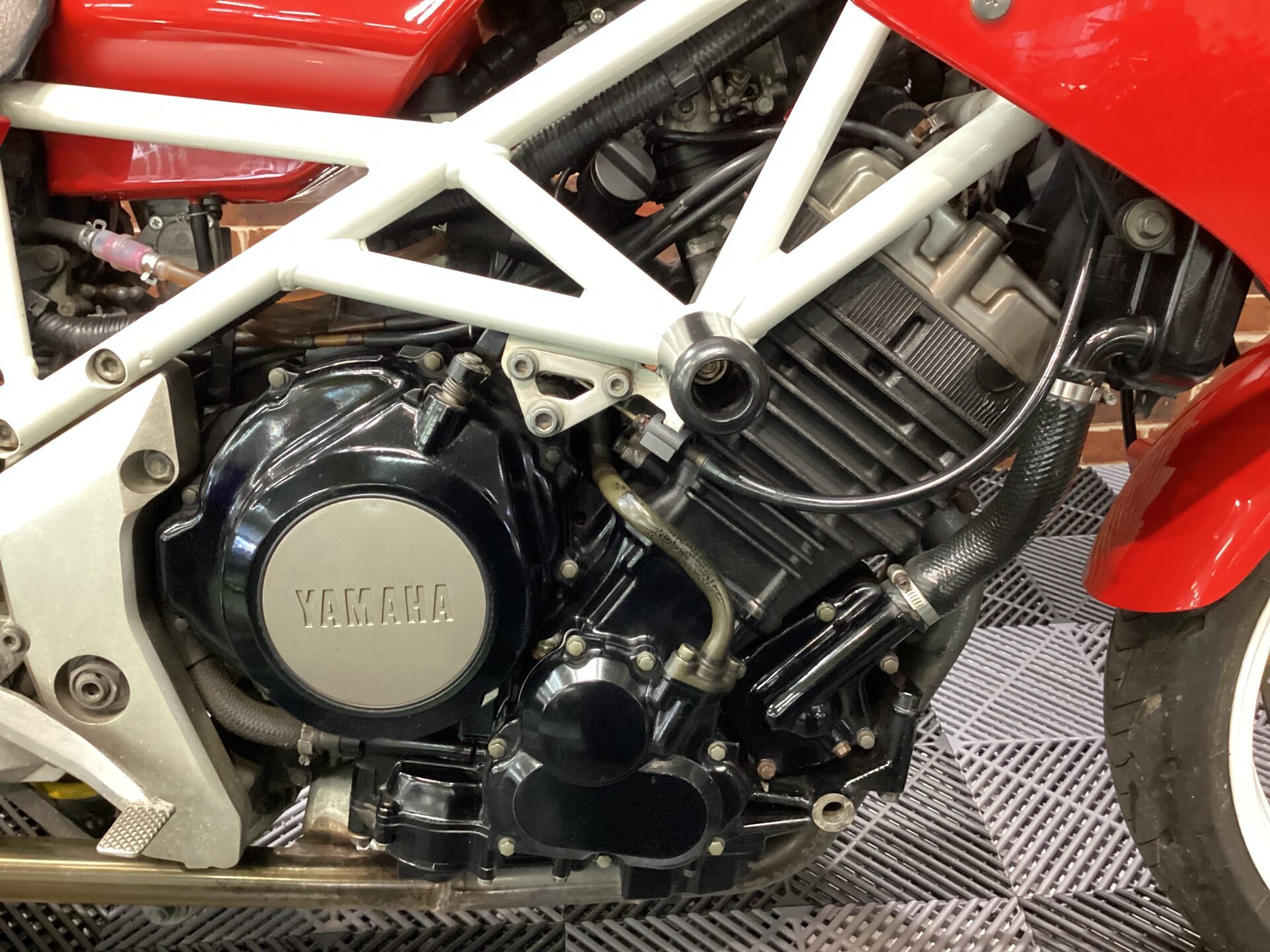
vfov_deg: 45.4
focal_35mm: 31
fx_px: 1137
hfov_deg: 58.4
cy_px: 476
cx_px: 635
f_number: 2.4
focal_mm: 3.3
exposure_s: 1/24
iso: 640
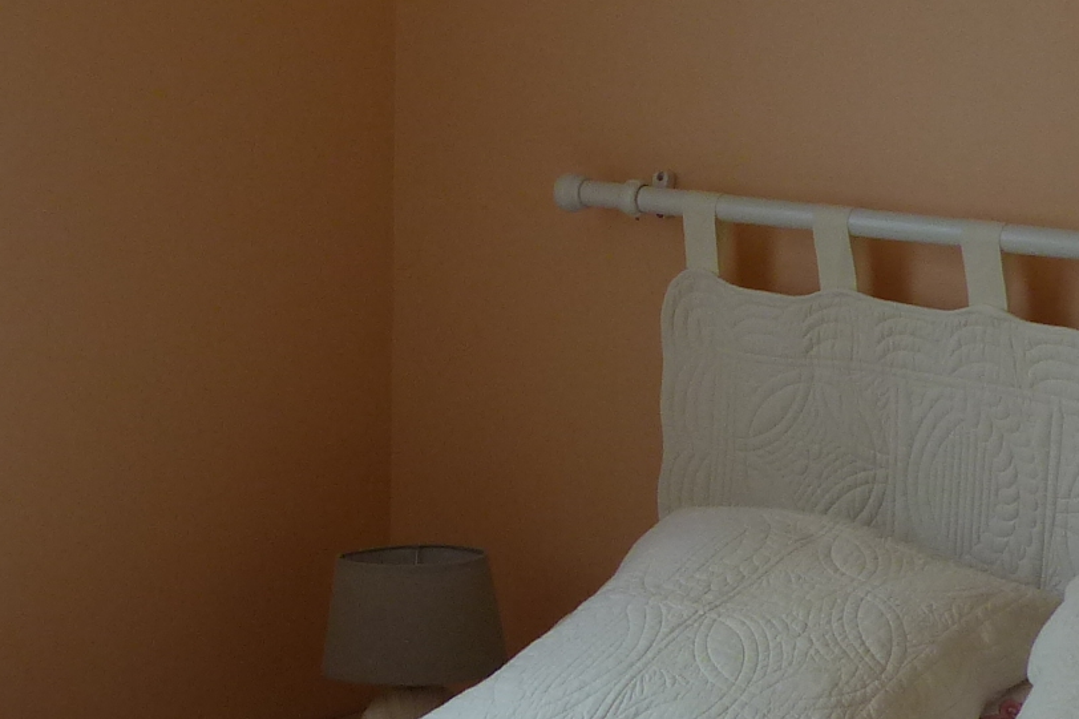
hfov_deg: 24.7
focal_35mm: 82
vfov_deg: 16.6
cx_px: 428
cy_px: 218
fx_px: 2457
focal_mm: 4.5
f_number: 2.8
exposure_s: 1/60
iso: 160
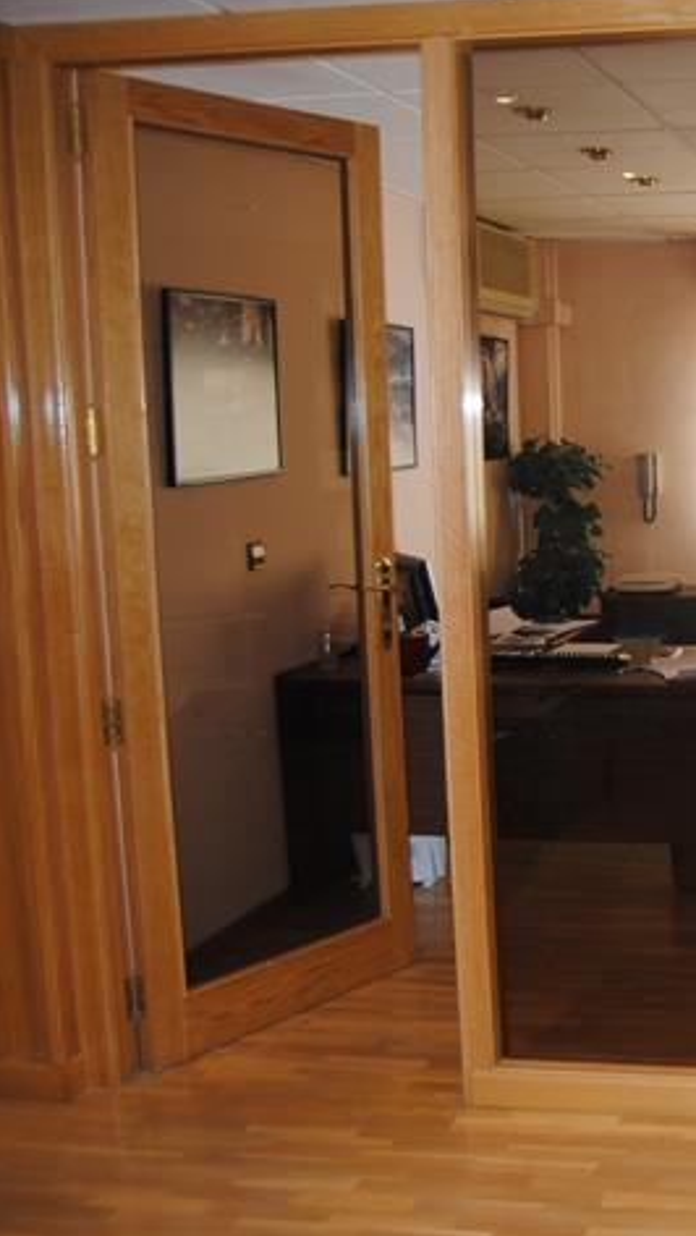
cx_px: 849
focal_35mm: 43
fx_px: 1409
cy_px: 613
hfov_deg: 24.9
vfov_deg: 47.3
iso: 200
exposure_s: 1/60
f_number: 3.5
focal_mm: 18
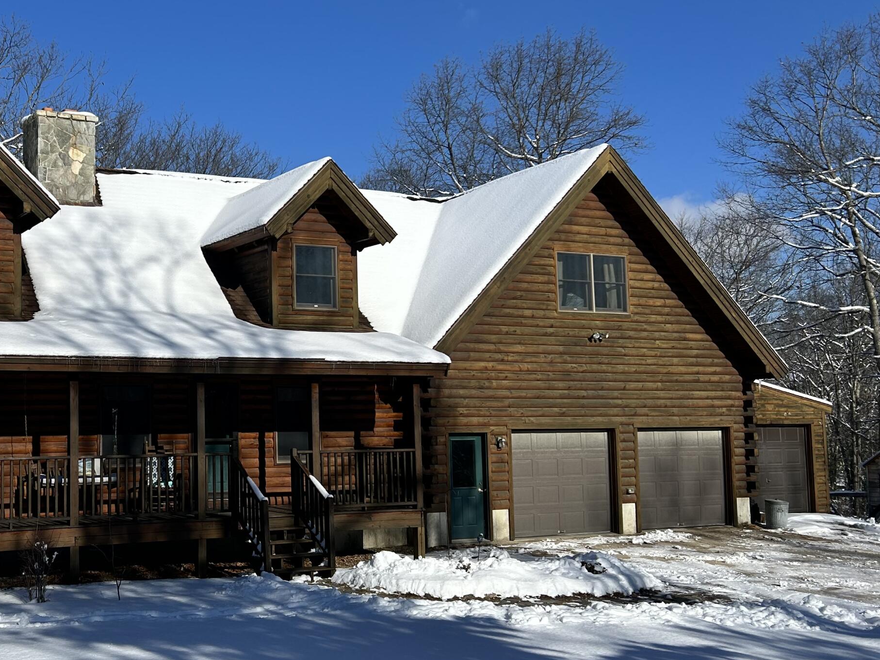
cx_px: 173
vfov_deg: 33.6
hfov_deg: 41.9
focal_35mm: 43
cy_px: 344
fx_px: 1093
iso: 50
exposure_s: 1/7463
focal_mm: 5.7
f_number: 1.5
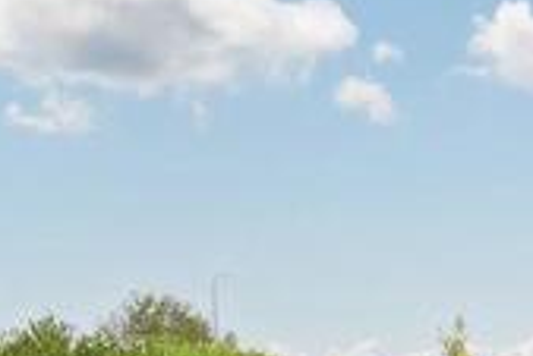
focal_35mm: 58
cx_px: 314
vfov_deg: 20.9
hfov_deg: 34.4
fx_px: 859
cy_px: 487
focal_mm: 10
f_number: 4.5
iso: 100
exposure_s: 1/60
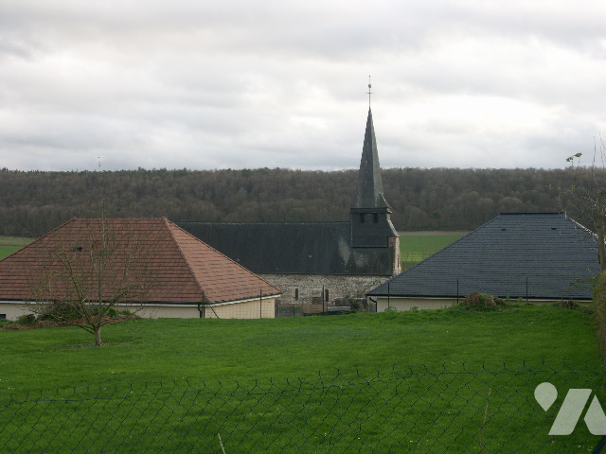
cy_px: 227
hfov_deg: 34.3
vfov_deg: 26.1
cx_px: 303
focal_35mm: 56
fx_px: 980
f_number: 4.5
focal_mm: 14.5
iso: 64
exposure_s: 1/125
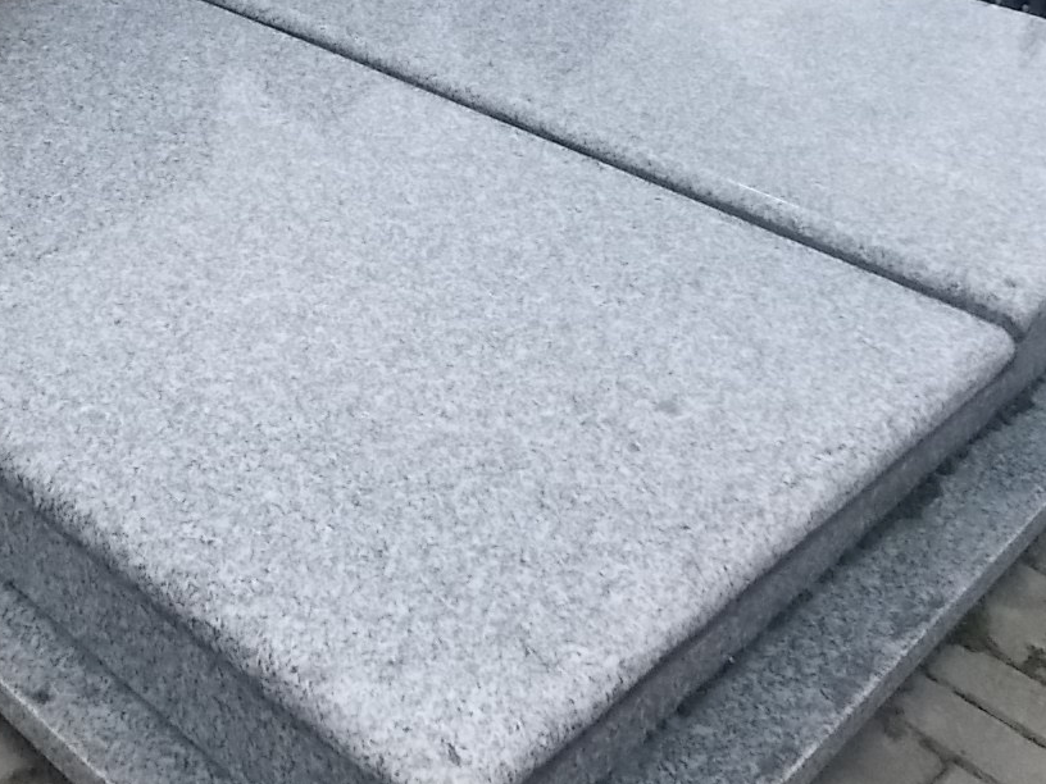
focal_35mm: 51
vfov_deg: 27.6
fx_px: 1541
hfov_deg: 36.8
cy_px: 92
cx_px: 290
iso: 400
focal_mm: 4.6
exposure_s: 1/640
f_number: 8
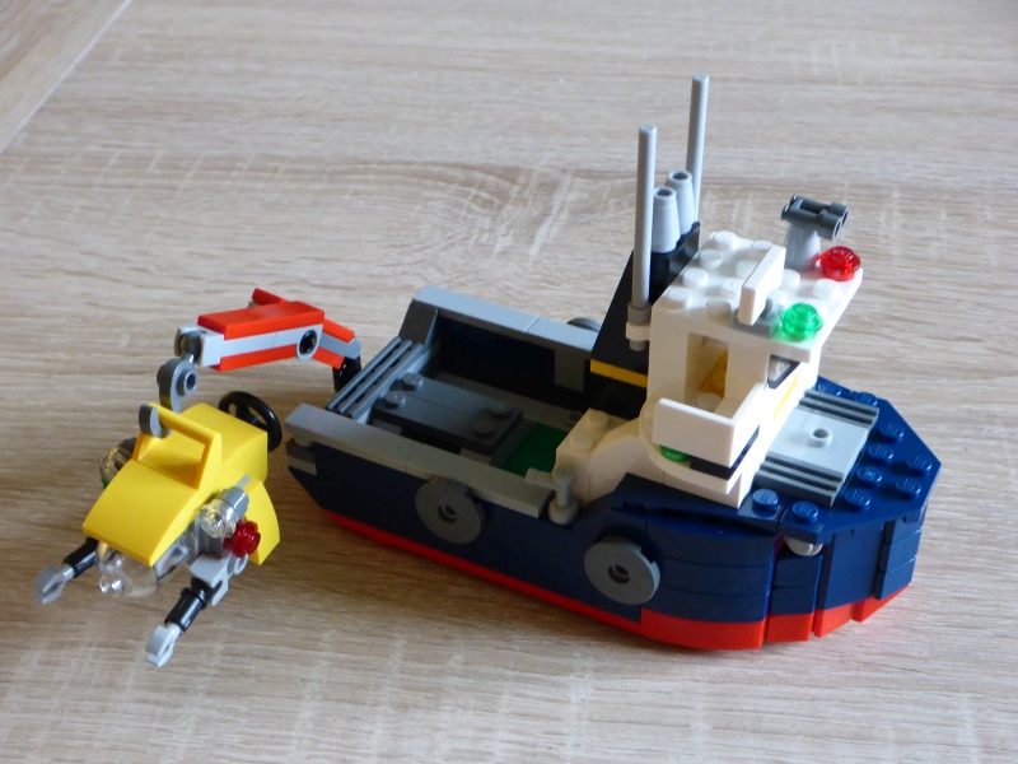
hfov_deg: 38.9
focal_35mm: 49
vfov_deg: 29.7
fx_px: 1441
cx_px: 509
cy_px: 382
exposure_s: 1/20
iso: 400
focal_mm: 8.4
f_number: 4.5
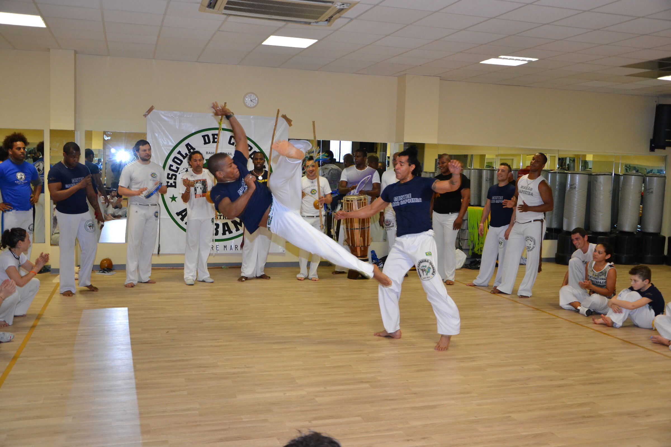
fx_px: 615
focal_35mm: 33
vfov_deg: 40.0
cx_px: 336
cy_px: 224
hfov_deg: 57.2
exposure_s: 1/100
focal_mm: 22
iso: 1600
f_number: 4
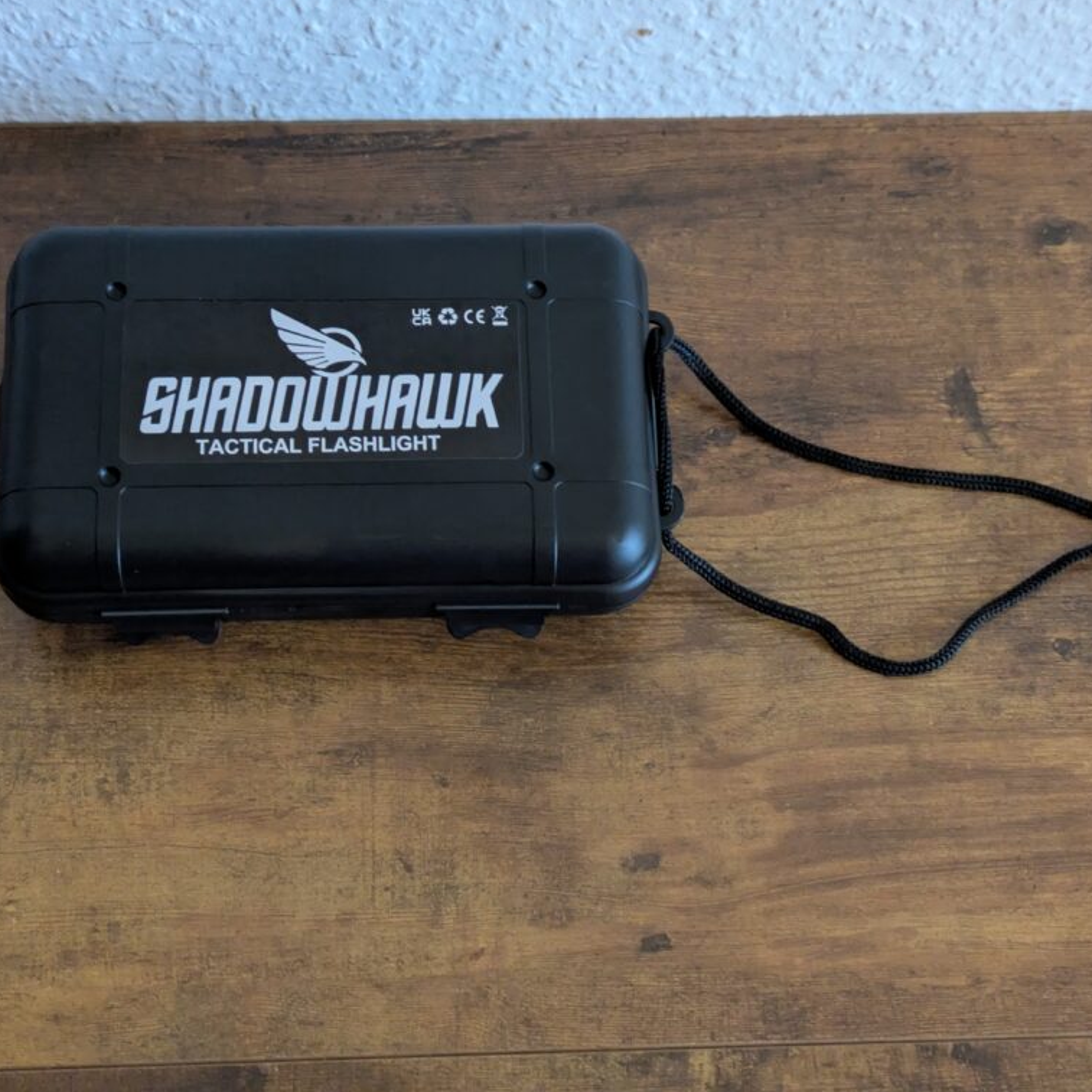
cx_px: 545
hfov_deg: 28.2
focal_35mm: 61
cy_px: 539
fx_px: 2177
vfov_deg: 28.2
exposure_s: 1/20
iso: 572
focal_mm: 5.43
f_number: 1.89
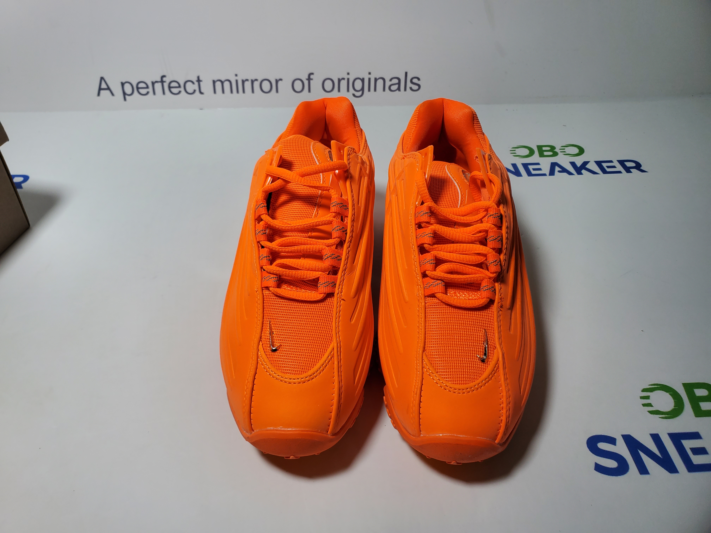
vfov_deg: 53.1
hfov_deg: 67.3
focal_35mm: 26
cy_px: 266
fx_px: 534
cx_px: 356
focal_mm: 4.3
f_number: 2.4
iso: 50
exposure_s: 1/351
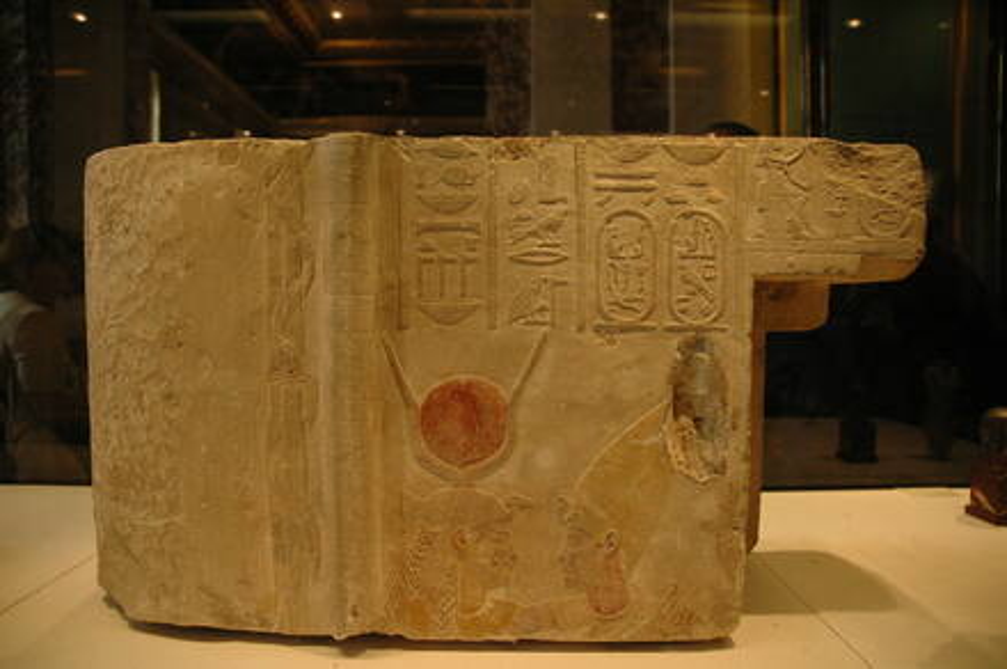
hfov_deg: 67.5
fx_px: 754
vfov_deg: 47.8
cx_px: 504
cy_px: 334
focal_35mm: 27
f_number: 3.5
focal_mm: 18
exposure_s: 1/180
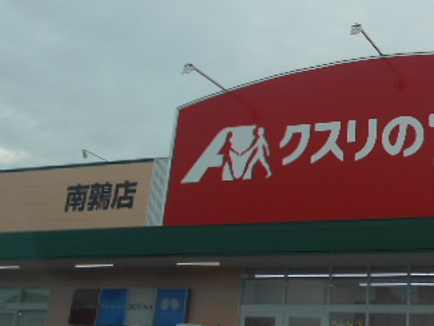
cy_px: 73
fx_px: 740
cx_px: 359
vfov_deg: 24.5
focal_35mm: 59
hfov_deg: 31.7
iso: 80
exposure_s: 1/500
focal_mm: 5.1
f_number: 3.4
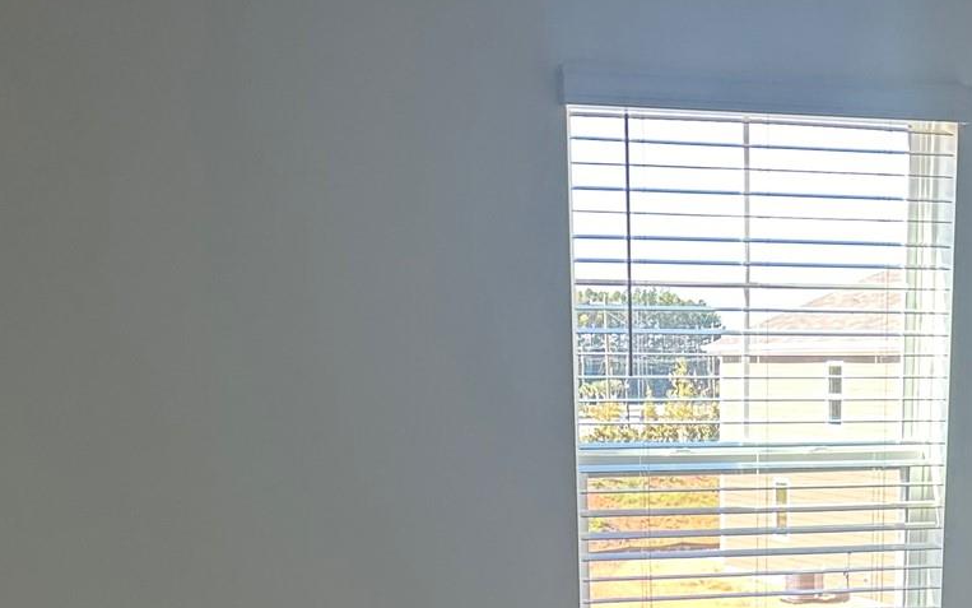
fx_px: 1960
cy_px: 946
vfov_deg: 16.0
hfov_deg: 27.4
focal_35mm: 74
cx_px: 741
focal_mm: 5.7
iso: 64
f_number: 1.5
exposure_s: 1/160
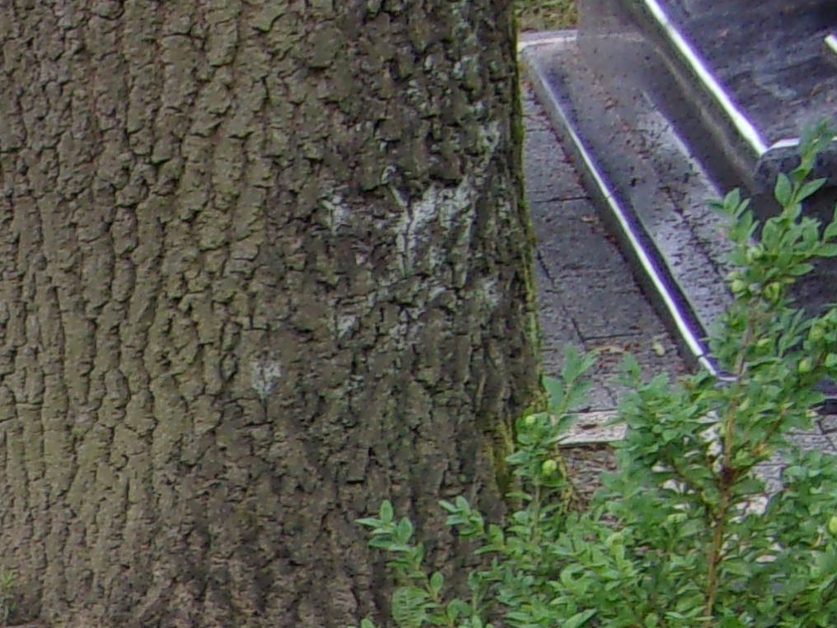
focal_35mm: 127
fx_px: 3071
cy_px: 1329
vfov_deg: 10.5
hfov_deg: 13.8
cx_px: -679
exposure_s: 1/40
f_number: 3.9
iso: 80
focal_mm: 5.1
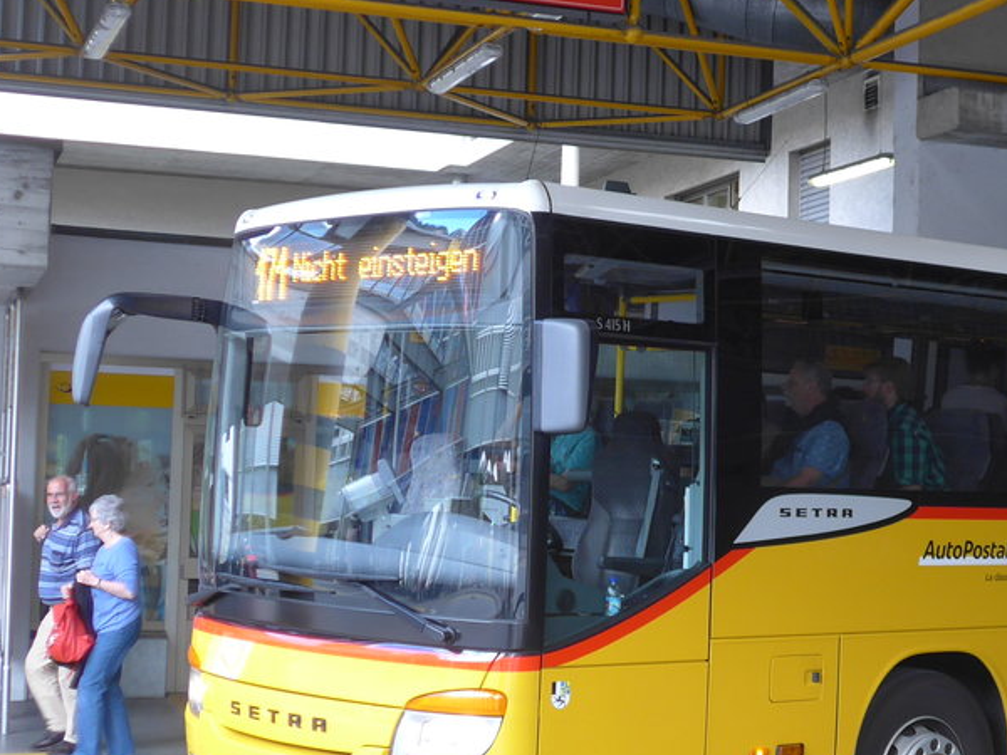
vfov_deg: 18.9
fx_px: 2269
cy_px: 367
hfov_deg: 24.4
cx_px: 876
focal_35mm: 78
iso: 125
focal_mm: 8
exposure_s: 1/60
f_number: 2.5
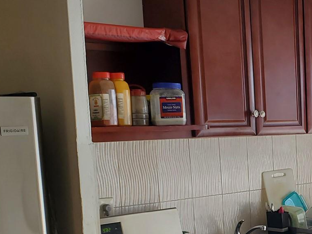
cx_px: 303
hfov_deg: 26.5
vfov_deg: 20.6
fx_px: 631
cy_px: 207
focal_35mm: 70
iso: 50
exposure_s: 1/149
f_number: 2.4
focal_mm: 4.3
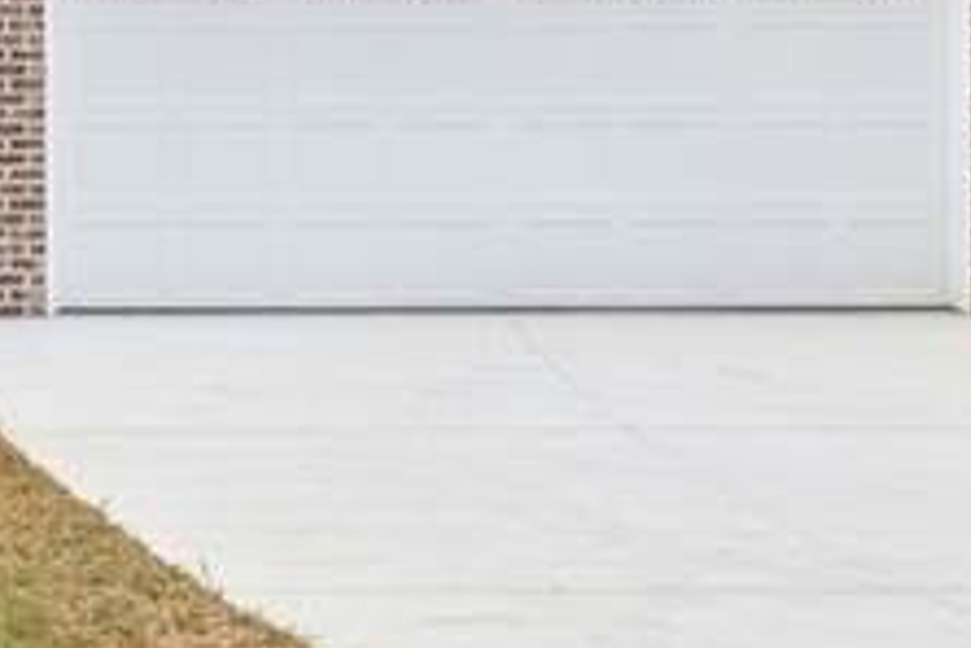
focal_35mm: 127
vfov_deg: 10.4
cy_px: -372
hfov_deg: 16.0
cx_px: 157
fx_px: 3425
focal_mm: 8.4
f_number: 2.8
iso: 100
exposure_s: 1/60
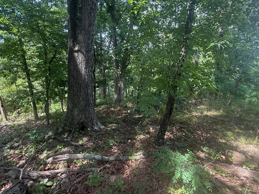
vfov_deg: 68.6
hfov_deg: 84.7
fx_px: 142
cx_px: 131
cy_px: 89
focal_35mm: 19
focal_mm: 2.22
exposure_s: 1/134
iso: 64
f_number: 2.2
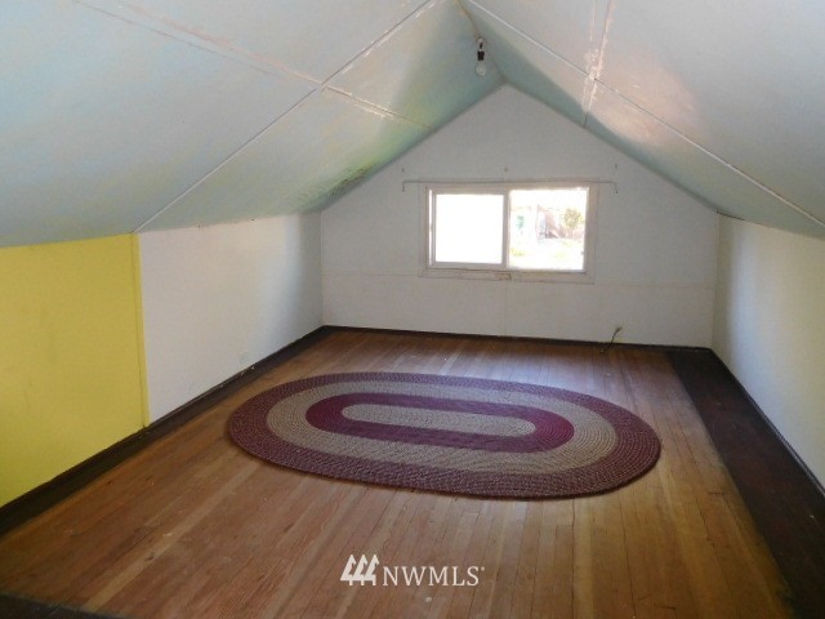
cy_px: 310
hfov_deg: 69.4
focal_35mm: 25
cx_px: 412
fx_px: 596
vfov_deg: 54.9
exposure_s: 1/30
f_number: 3.4
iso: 320
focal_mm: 4.5
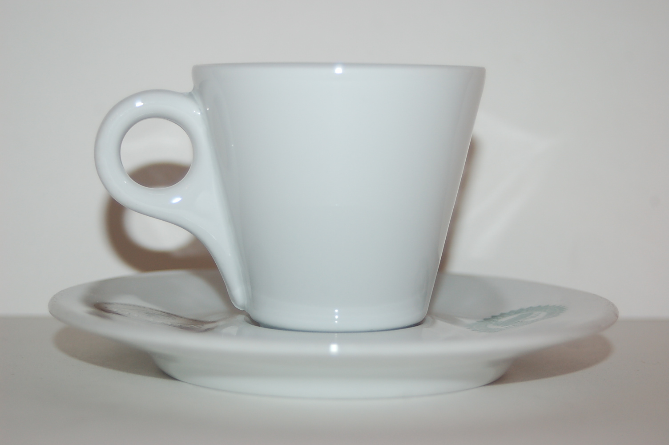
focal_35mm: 90
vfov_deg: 15.2
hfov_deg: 22.6
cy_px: 222
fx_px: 1671
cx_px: 334
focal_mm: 60
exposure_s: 1/60
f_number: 5
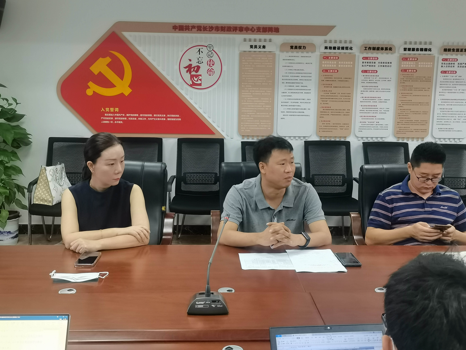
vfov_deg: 36.0
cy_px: 175
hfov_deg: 46.8
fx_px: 538
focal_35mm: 40
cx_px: 233
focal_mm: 5.58
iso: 400
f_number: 1.8
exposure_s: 1/50
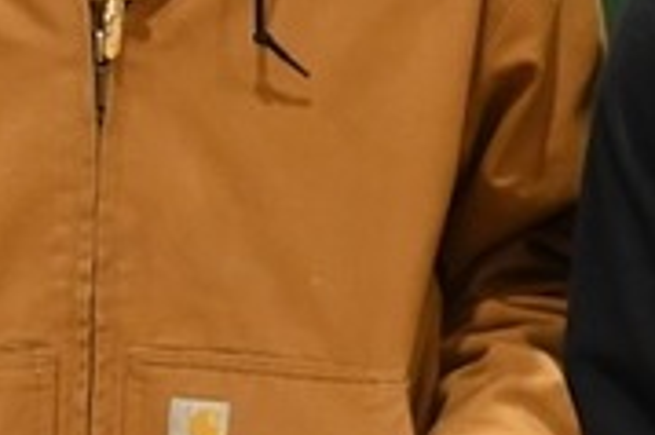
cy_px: 216
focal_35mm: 212
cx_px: 684
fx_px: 3854
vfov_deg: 6.5
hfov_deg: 9.6
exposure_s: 1/200
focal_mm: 37
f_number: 5
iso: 3200
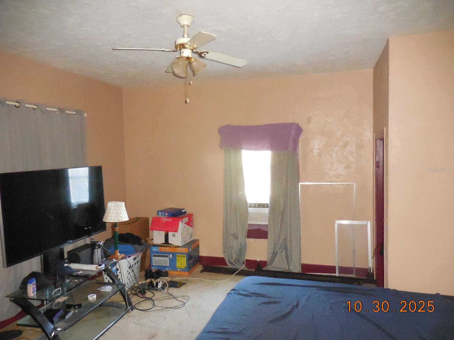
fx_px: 328
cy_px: 170
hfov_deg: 69.4
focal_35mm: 25
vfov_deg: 54.9
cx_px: 227
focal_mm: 4.5
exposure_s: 1/25
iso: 1400
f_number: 3.3
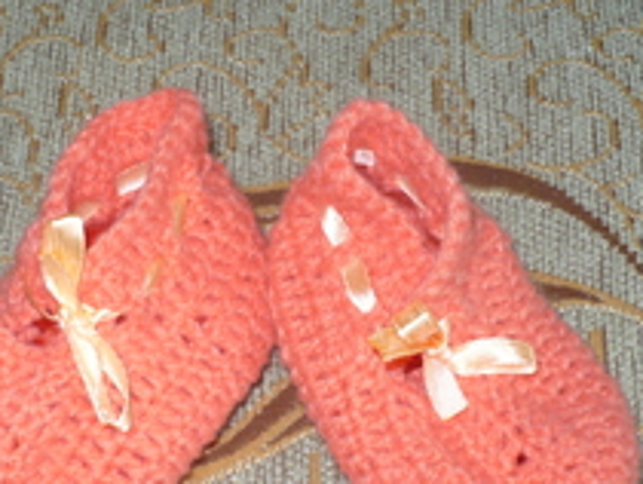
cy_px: 414
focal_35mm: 75
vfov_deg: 19.4
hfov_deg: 25.8
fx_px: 1395
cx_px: 220
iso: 100
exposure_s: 1/30
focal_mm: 5.8
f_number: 2.8
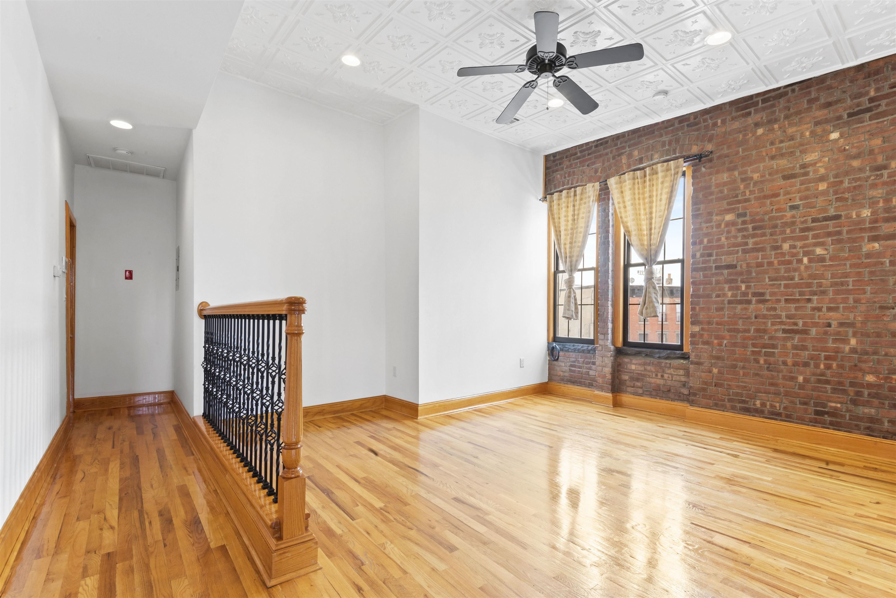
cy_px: 299
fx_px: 398
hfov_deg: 96.7
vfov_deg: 73.8
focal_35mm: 16
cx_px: 448
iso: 500
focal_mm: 16
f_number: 18
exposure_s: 1/1.25
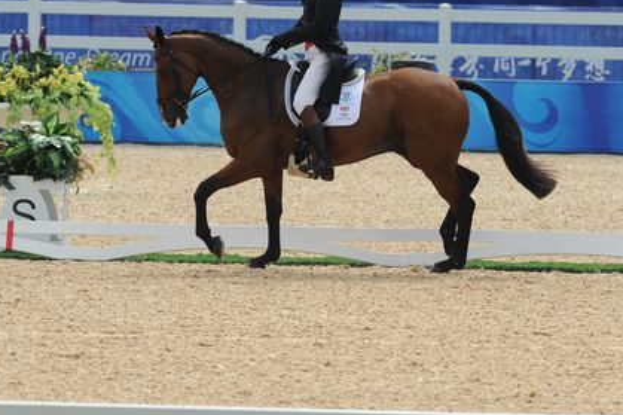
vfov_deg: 3.0
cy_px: 141
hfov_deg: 4.5
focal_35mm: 458
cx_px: 315
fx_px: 7922
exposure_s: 1/2500
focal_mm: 300
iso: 640
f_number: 5
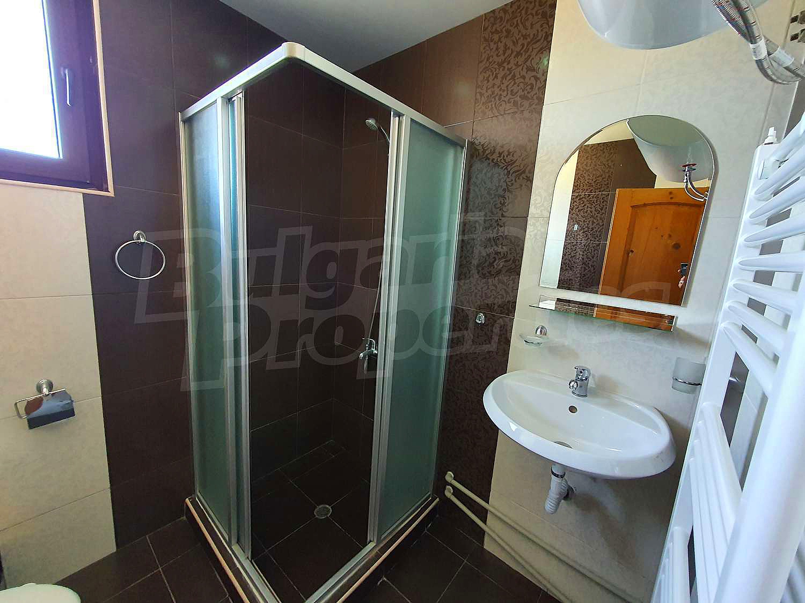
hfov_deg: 106.2
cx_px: 402
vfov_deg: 89.9
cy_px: 302
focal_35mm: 13
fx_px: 302
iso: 500
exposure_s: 1/33
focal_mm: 1.8
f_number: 2.2
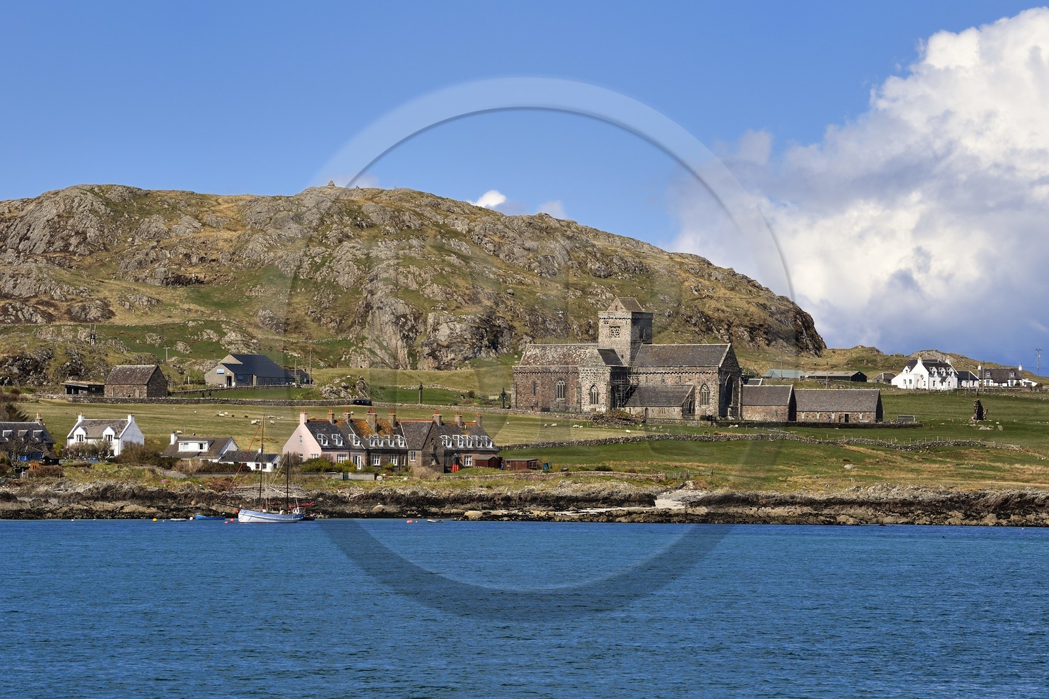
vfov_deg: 6.9
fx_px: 5826
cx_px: 524
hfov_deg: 10.3
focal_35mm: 200
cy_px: 350
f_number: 13
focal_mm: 200
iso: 200
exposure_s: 1/320
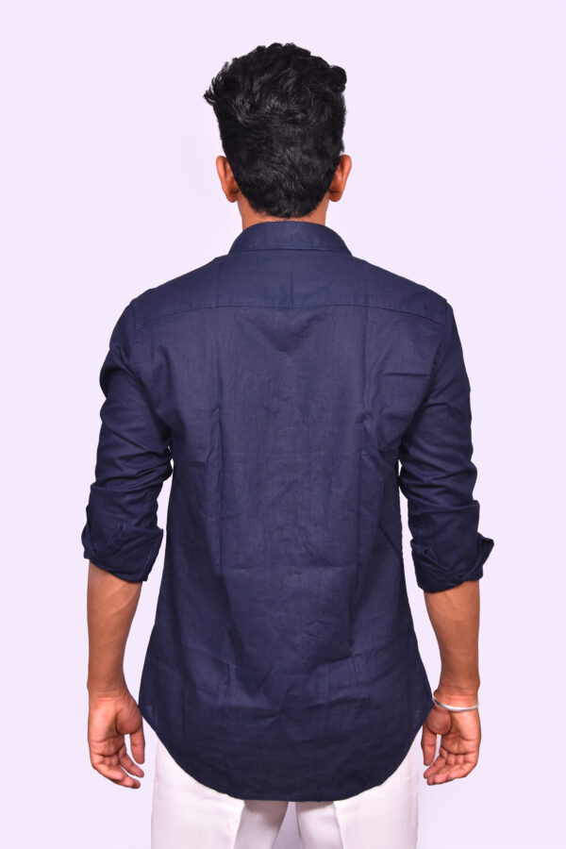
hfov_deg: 25.8
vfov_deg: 37.9
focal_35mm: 52
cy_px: 424
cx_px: 283
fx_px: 1238
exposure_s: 1/125
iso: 250
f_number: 8
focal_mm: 35
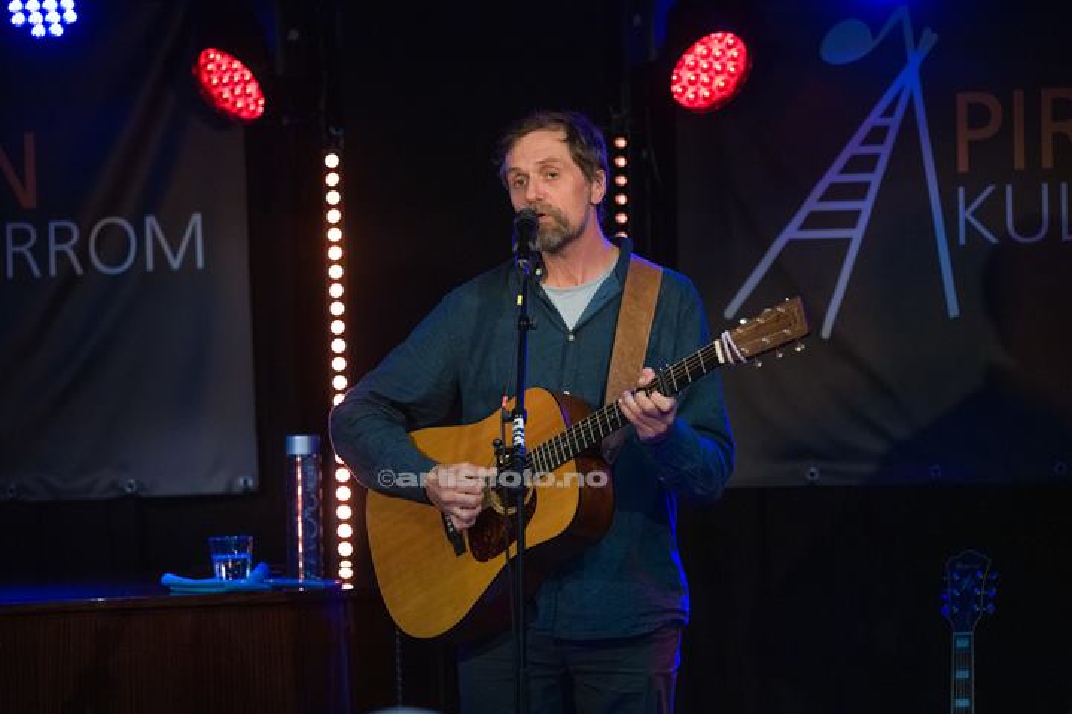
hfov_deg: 15.8
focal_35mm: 130
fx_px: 3871
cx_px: 536
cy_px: 357
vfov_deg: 10.5
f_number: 2.8
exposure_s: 1/800
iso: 4000
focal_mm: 130
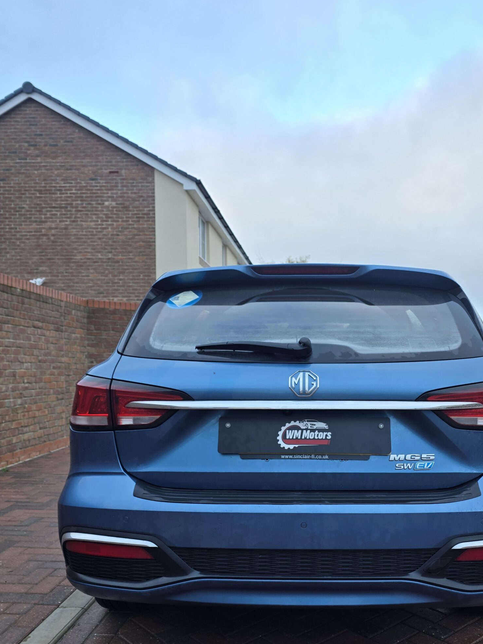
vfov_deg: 59.5
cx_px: 296
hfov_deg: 46.5
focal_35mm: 30
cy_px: 381
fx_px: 558
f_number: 1.7
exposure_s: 1/180
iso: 40
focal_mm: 6.3
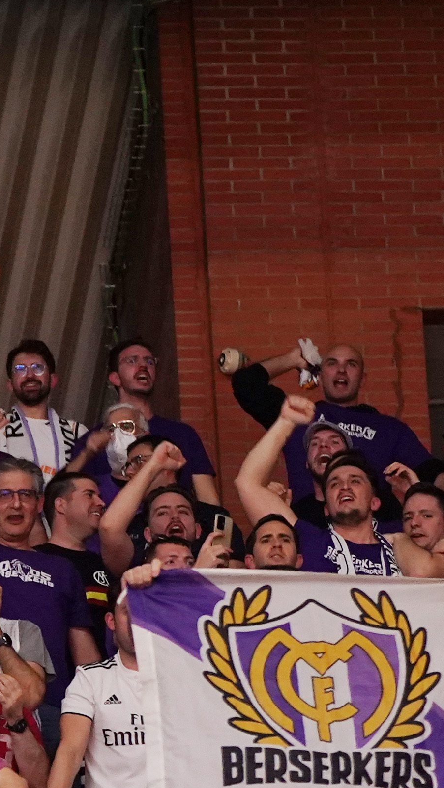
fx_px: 7743
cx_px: -232
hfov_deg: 3.3
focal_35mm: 370
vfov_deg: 5.8
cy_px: 641
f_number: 2.8
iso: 2500
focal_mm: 96
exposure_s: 1/160
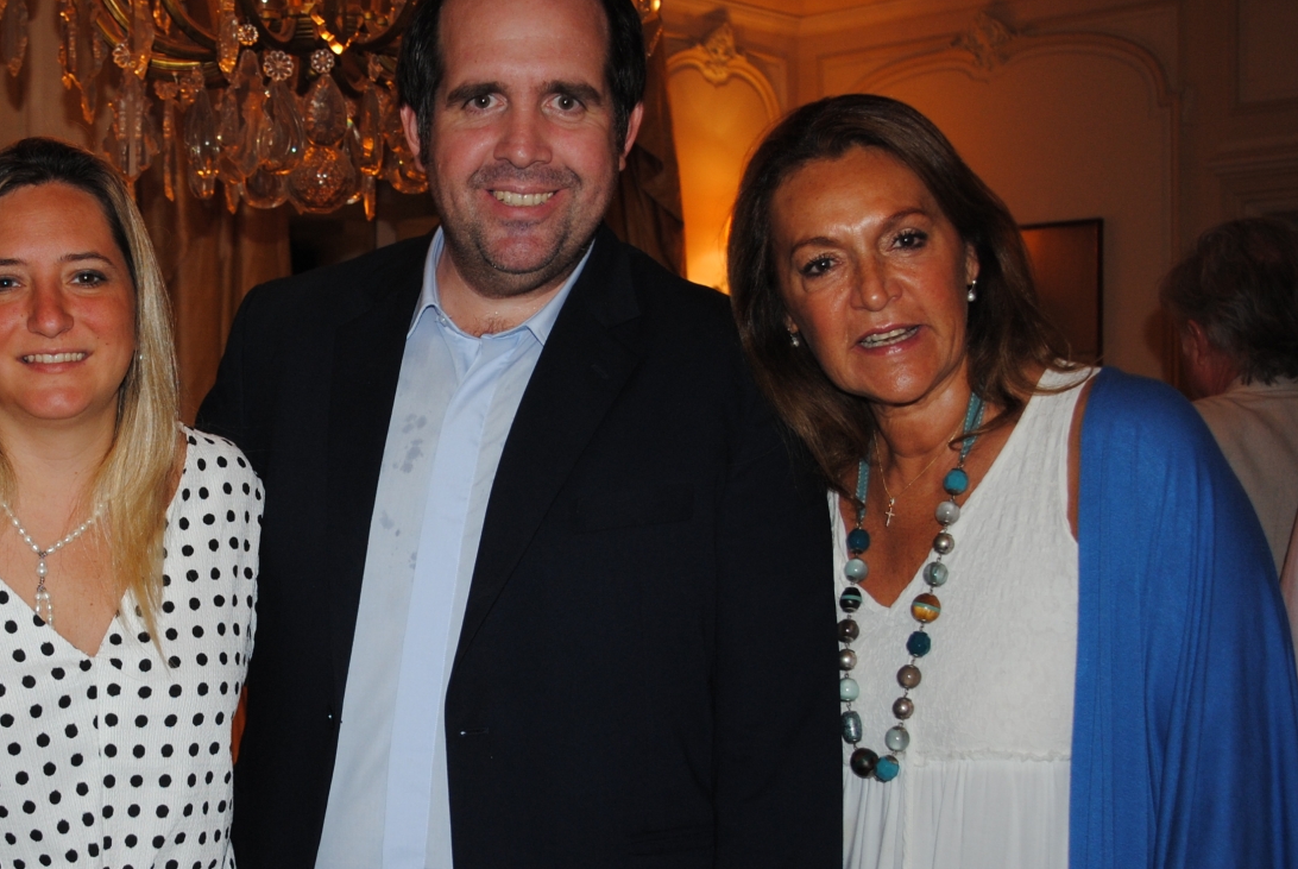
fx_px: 2094
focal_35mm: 58
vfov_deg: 23.4
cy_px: 565
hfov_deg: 33.5
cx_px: 269
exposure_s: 1/60
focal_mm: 22
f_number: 3.8
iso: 200
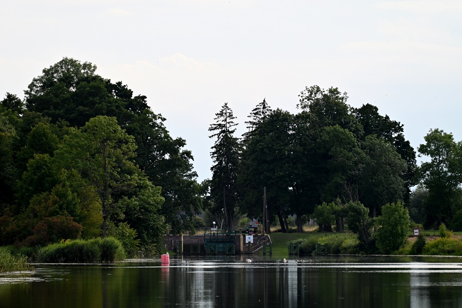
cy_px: 154
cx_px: 231
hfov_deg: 6.9
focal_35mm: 300
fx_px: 3851
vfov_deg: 4.6
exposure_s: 1/1000
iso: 400
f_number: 5.6
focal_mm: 300
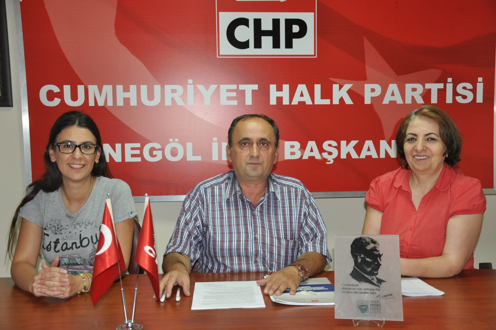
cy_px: 165
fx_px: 578
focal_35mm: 42
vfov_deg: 31.8
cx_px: 248
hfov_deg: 46.5
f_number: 4
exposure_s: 1/60
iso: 800
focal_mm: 28
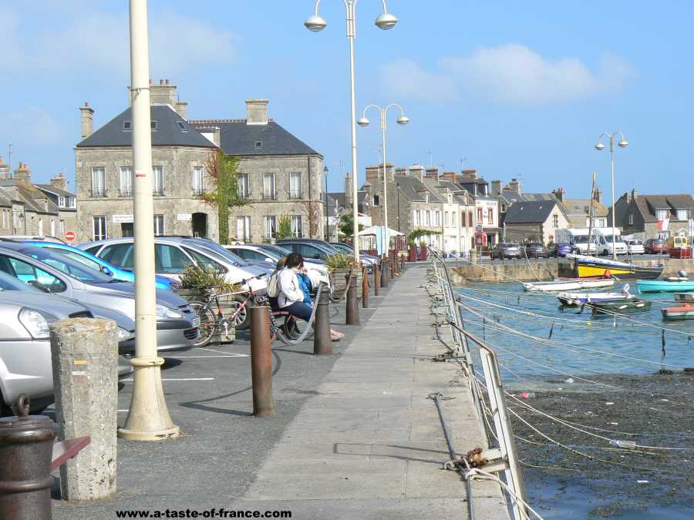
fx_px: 1263
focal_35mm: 63
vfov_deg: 23.3
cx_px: 347
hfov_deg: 30.7
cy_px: 260
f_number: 6.3
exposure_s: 1/500
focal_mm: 10.5
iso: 80
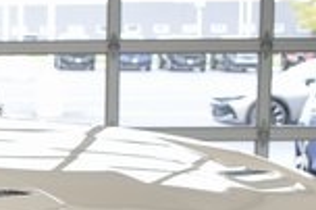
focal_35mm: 139
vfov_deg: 9.6
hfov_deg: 13.9
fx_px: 1219
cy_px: 313
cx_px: -143
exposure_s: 1/60
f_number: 3.8
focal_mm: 22
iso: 100
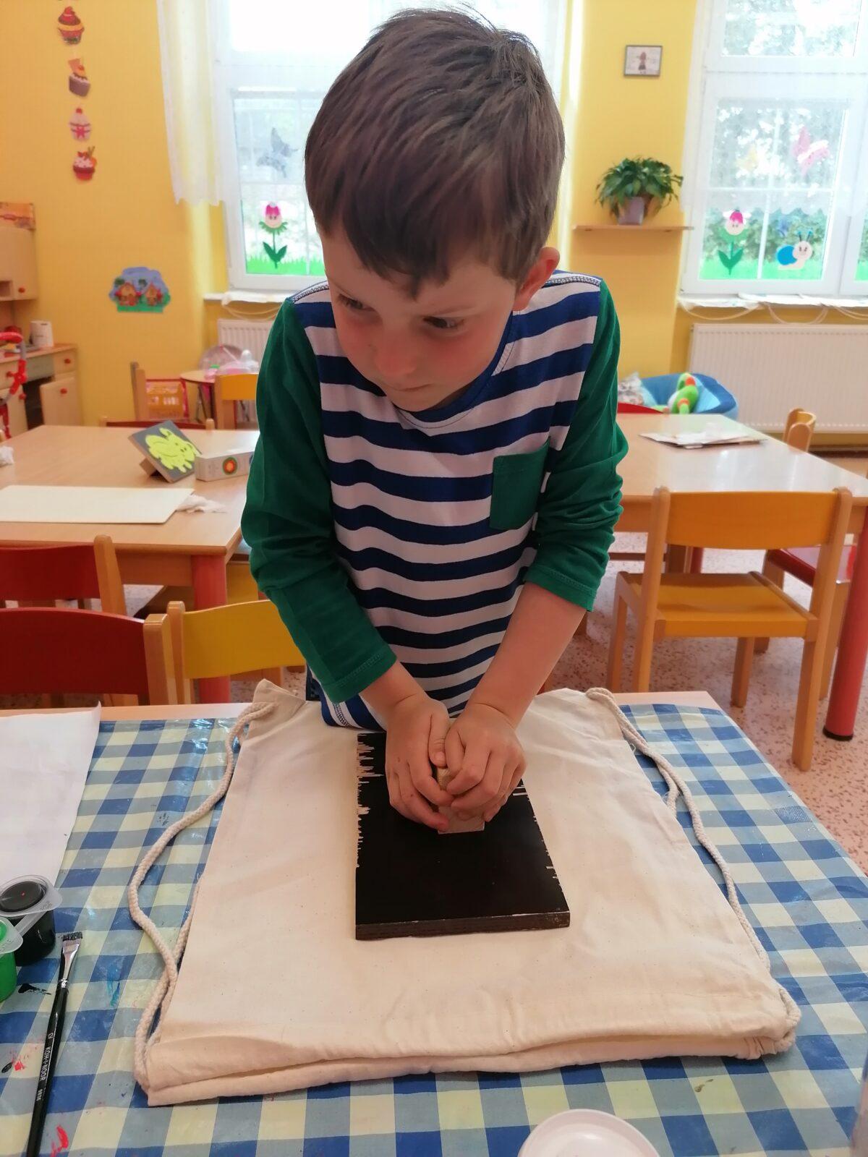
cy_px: 578
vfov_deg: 65.3
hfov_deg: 51.4
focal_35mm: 27
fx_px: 903
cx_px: 434
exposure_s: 1/100
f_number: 1.8
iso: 125
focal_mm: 4.75
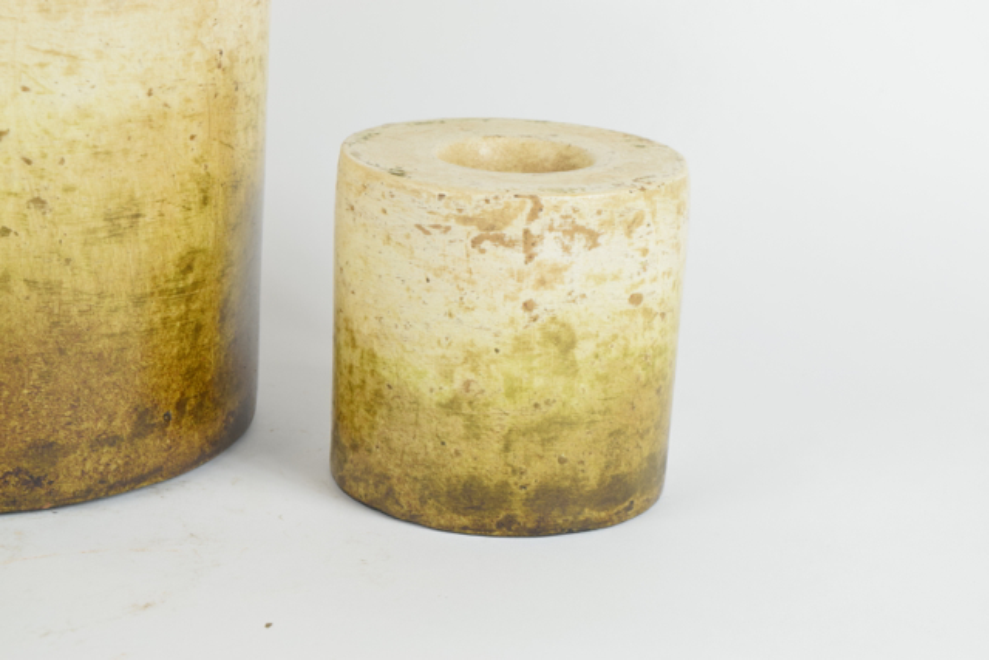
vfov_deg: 16.6
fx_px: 2267
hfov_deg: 24.6
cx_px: 494
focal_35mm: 82
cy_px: 330
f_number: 9
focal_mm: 55
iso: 800
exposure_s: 1/125
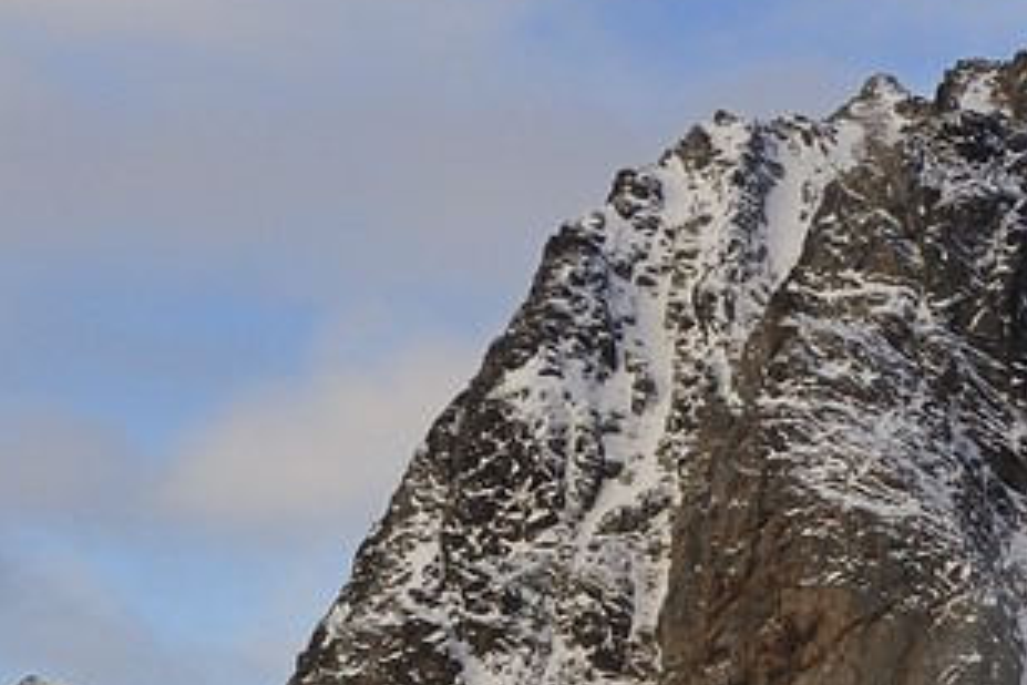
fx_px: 3537
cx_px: 2147
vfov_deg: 10.3
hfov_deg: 13.7
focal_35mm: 124
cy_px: 1294
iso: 200
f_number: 8
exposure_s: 1/250
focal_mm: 24
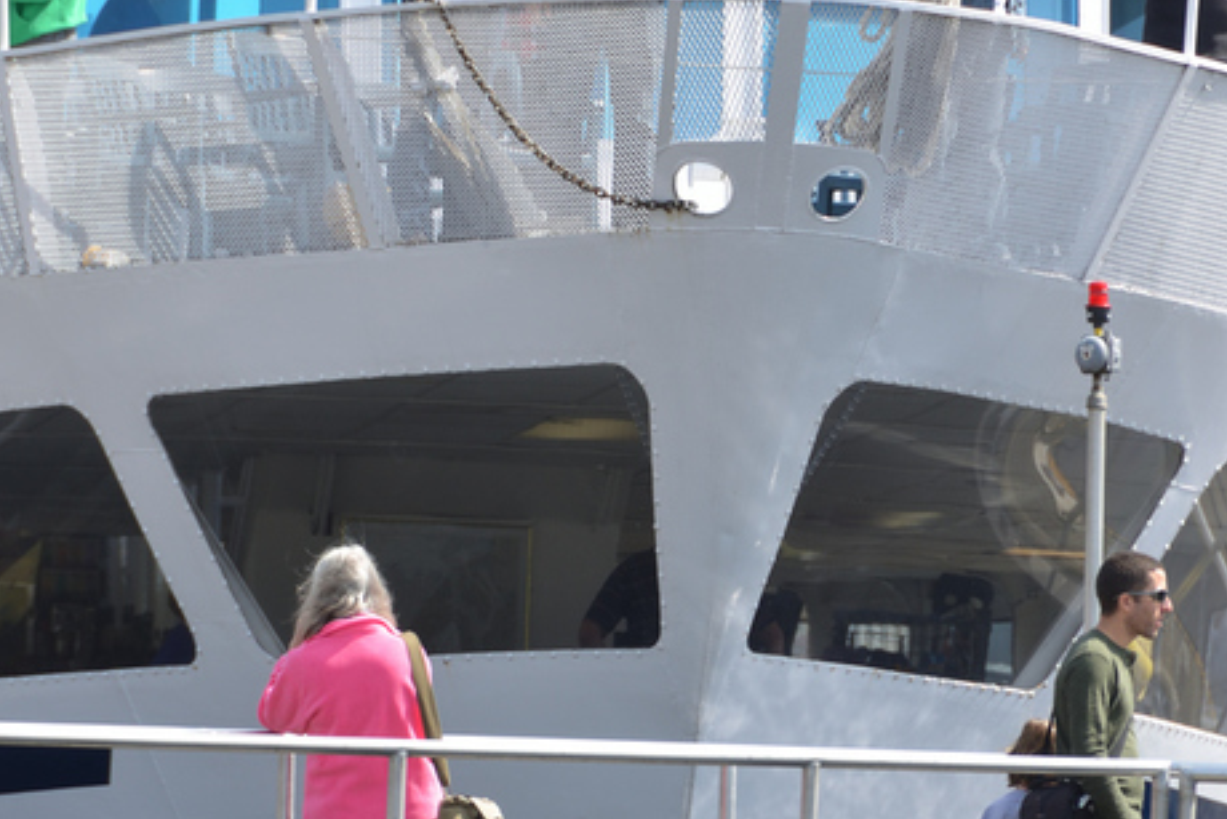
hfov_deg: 4.5
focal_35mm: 455
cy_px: 400
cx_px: 612
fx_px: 15512
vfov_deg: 3.0
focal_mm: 200
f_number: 6.3
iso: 100
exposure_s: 1/200
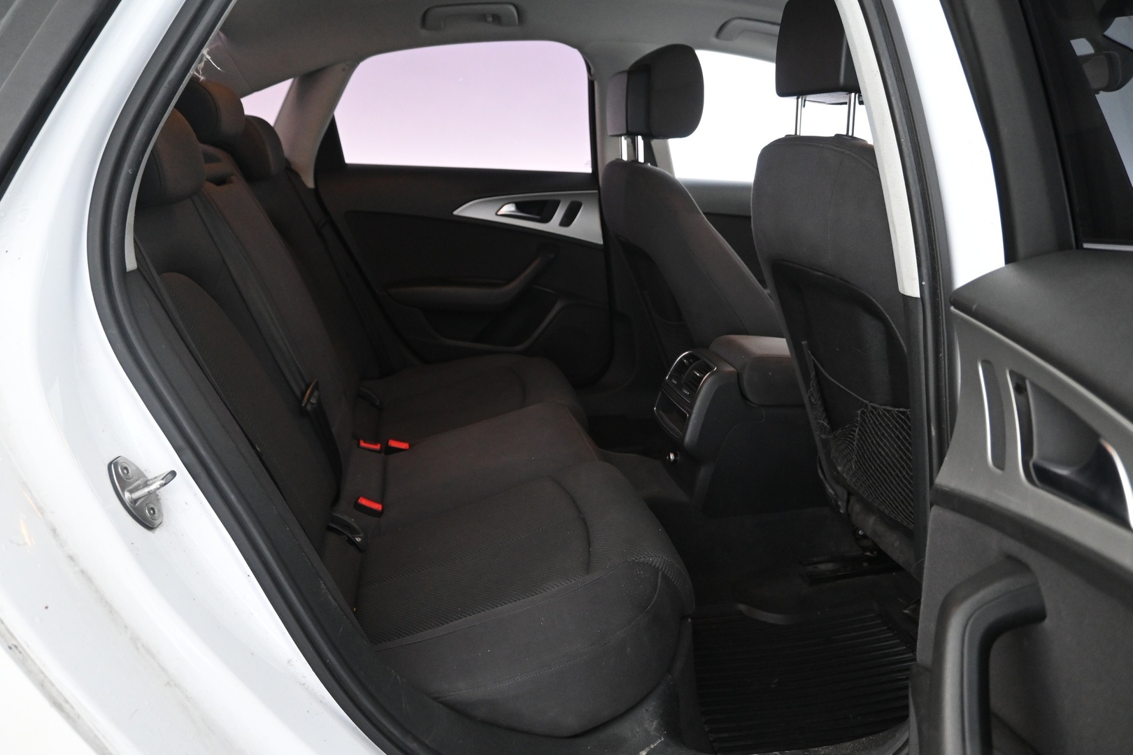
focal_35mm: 26
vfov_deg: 49.1
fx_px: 826
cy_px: 378
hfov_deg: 68.9
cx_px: 566
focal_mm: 17.5
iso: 2500
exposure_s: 1/30
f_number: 3.5
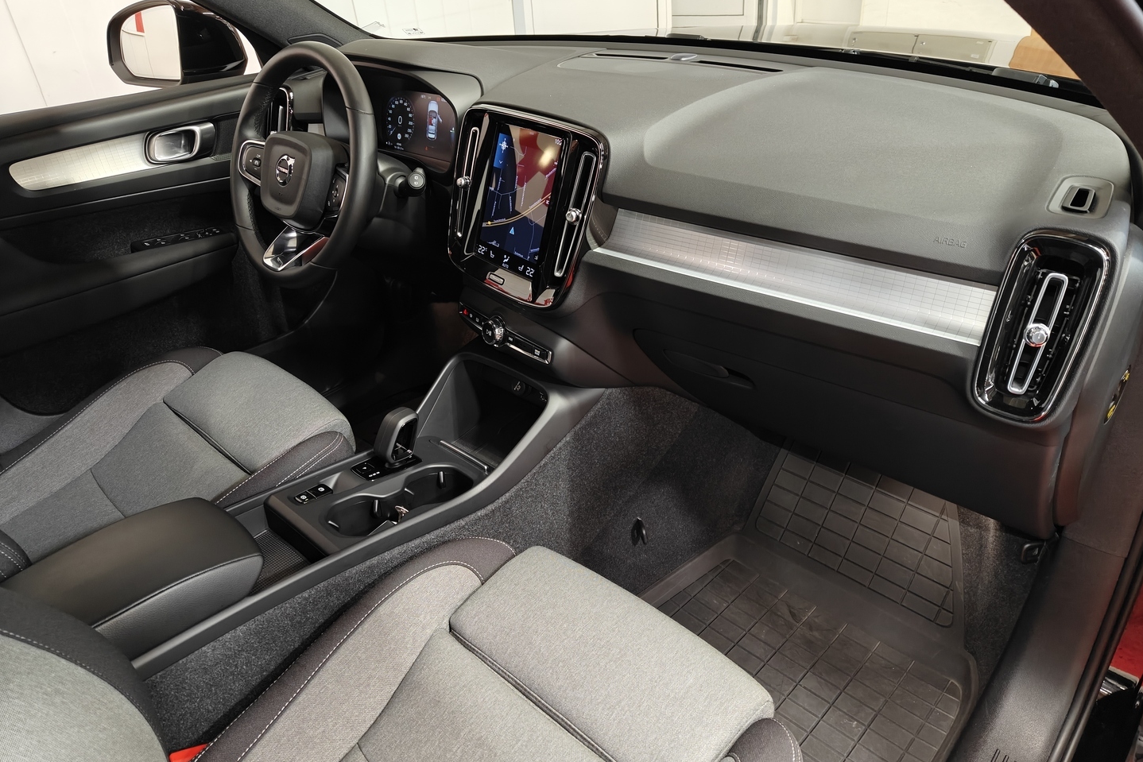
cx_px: 572
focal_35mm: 25
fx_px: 794
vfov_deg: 51.3
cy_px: 355
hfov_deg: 71.5
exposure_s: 1/40
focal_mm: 5.59
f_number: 1.8
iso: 160
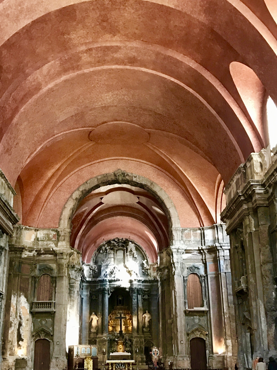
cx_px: 122
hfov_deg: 33.6
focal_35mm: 43
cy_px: 202
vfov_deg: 43.8
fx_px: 459
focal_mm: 3.99
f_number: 1.8
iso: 100
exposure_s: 1/16
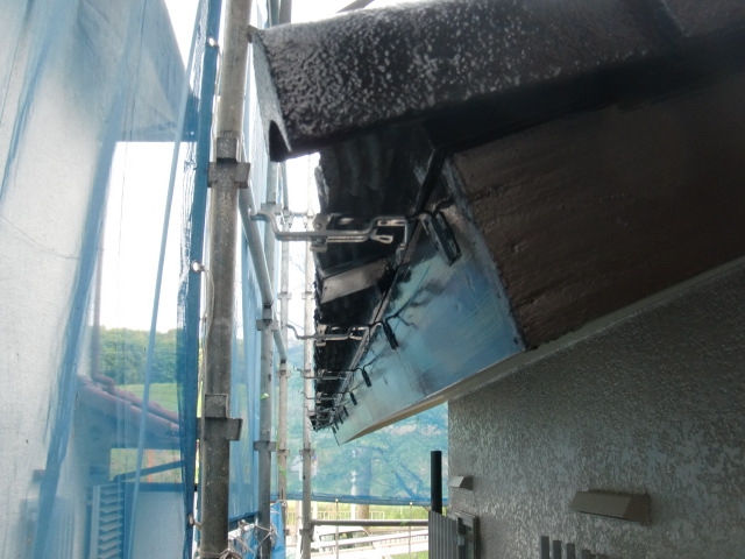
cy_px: 280
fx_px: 818
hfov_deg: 49.0
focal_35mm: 38
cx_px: 372
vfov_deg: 37.7
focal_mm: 6.66
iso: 80
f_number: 3.9
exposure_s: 1/60
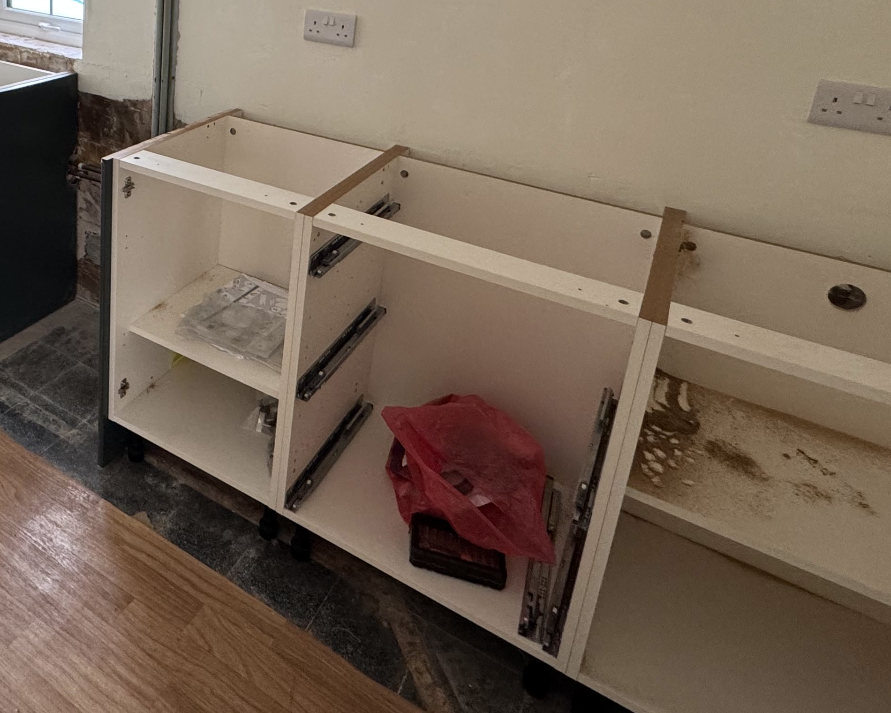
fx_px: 765
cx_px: 167
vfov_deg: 46.2
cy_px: 101
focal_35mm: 29
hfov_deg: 55.7
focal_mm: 2.22
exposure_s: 1/99
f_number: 2.2
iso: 250
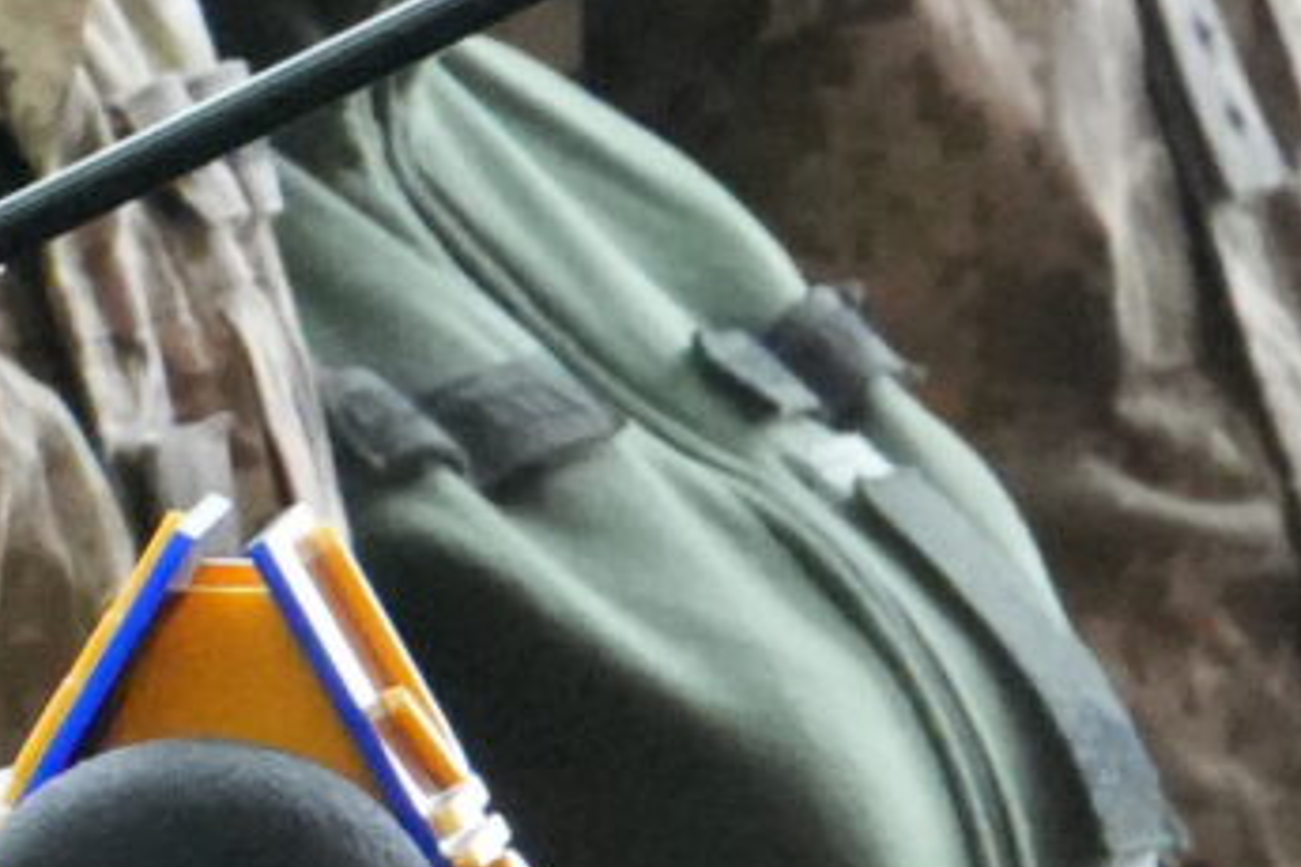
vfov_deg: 2.0
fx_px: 24562
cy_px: 183
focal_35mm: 680
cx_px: 1520
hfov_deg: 3.0
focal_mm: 61
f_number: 10
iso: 6400
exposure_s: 1/20
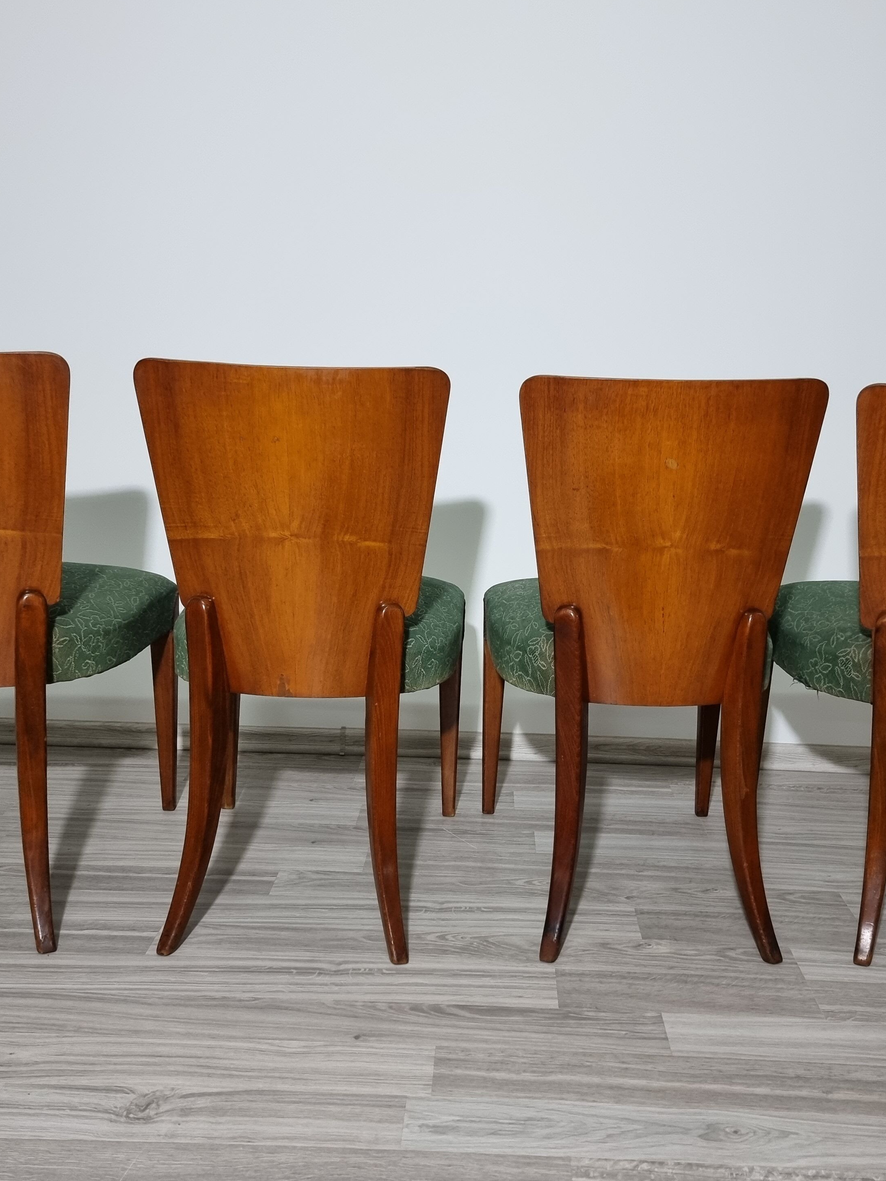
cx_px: 476
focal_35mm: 33
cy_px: 597
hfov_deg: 42.9
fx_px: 1126
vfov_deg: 55.3
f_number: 1.8
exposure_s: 1/100
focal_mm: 6.7
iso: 250
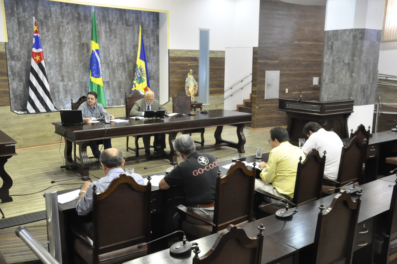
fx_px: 397
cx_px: 198
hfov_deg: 53.2
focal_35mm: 36
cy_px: 132
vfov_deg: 36.8
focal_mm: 24
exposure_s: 1/40
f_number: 5.6
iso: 3200
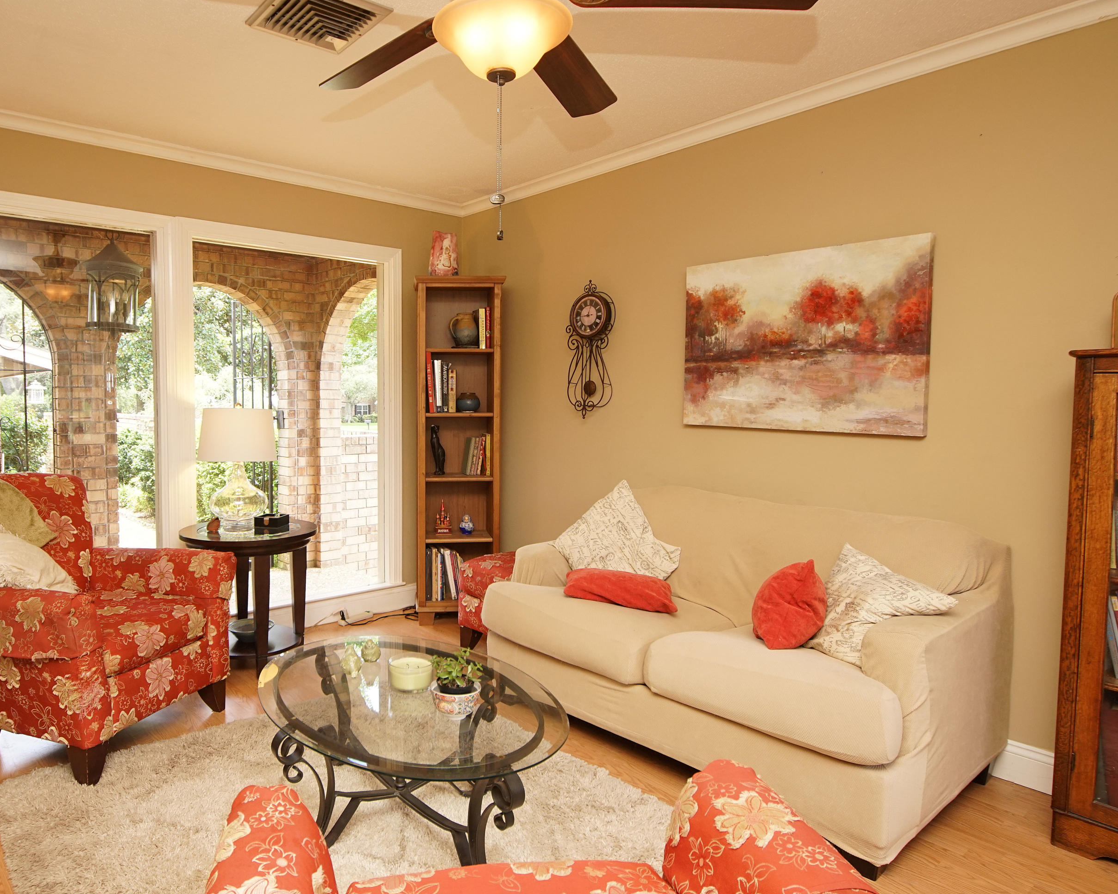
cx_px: 442
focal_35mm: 21
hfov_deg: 76.7
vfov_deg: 65.5
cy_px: 439
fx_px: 695
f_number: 4.5
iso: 500
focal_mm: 12
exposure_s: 1/60
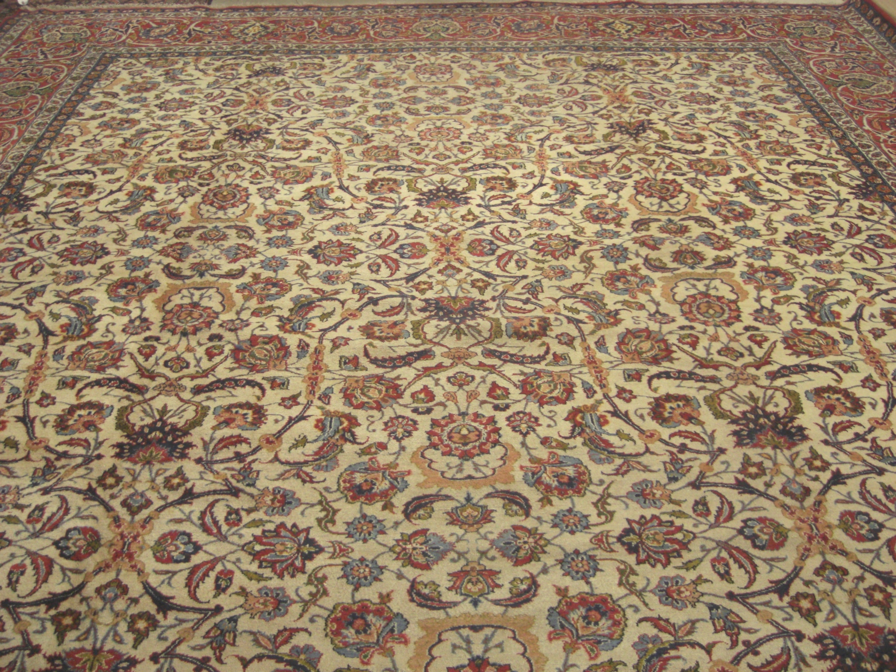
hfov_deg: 49.0
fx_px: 984
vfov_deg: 37.7
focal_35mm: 38
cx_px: 448
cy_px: 336
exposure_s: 1/50
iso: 400
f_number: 2.8
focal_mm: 7.9
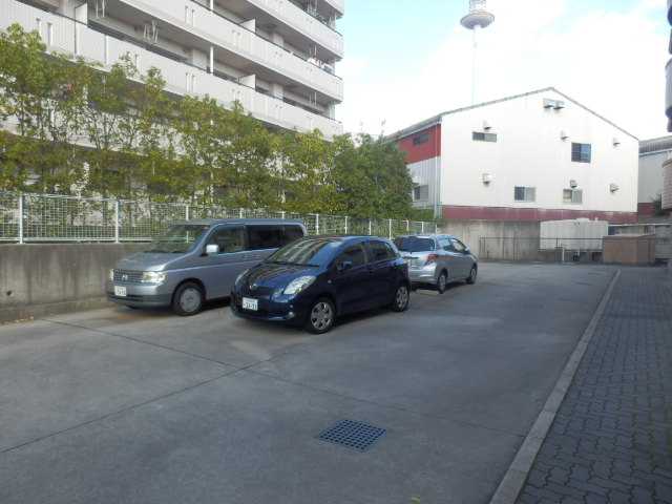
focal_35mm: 24
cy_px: 252
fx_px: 466
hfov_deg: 71.6
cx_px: 336
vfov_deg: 56.8
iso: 80
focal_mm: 4.2
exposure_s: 1/250
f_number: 3
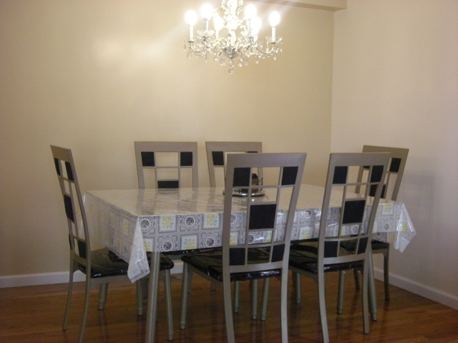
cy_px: 172
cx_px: 229
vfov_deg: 29.7
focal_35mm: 49
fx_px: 648
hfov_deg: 38.9
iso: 400
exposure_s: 1/39.3
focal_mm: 7.9
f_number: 3.2
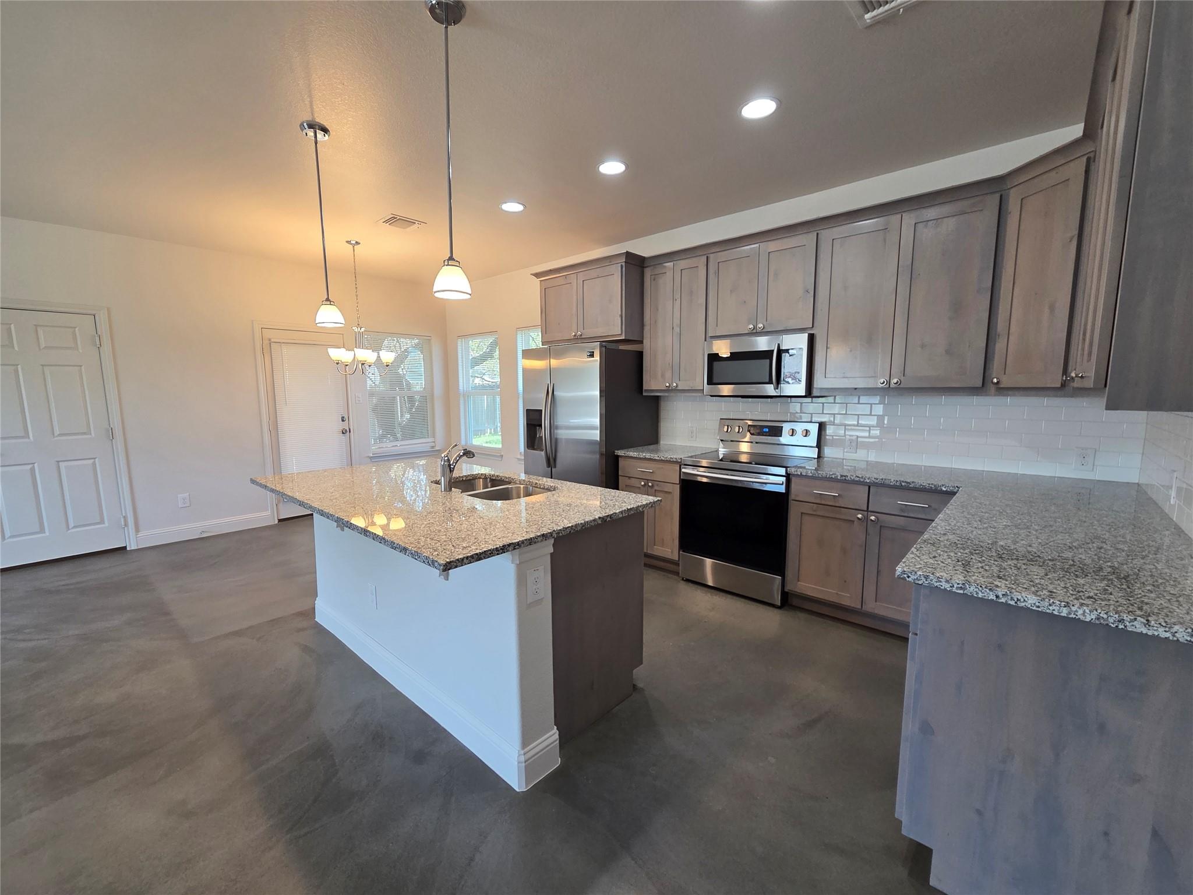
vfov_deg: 89.9
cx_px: 596
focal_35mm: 13
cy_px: 448
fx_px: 448
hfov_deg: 106.2
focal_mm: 2.2
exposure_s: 1/60
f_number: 2.2
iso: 160
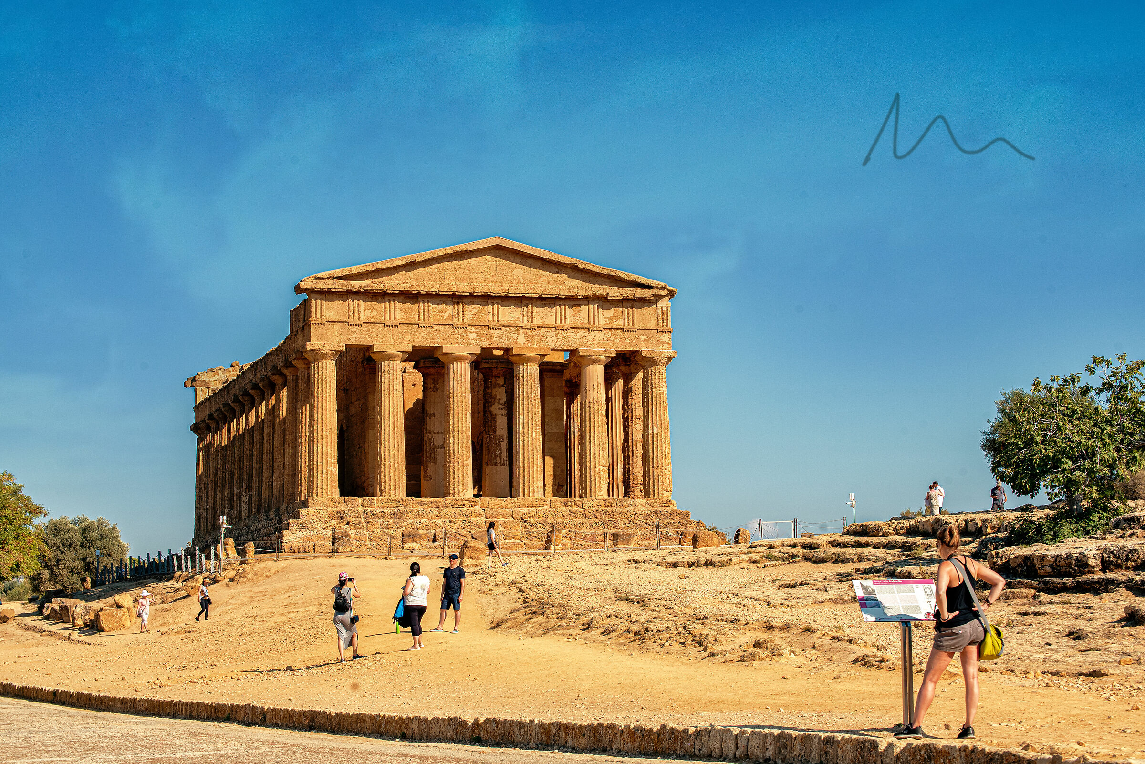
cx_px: 572
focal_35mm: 70
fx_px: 2227
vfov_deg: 19.5
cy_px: 382
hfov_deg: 28.8
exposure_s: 1/1000
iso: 640
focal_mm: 70
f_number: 9
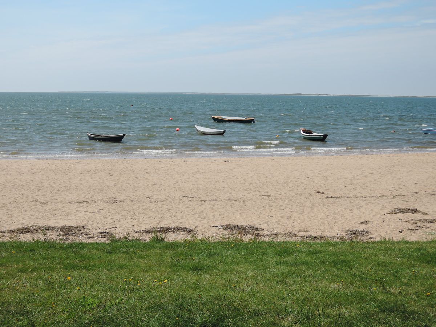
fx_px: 693
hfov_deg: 34.9
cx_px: 218
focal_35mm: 55
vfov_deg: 26.6
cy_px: 164
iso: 80
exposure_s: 1/100
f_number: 4.5
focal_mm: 11.8
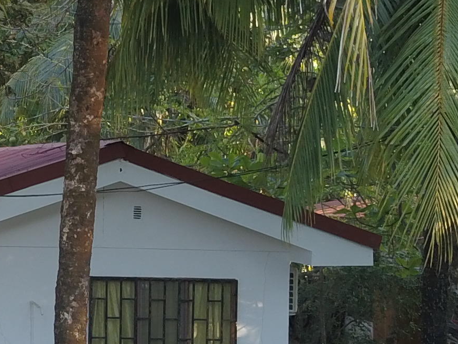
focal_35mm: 119
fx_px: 1574
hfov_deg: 16.0
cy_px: 183
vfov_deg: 12.4
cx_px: -82
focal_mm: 4.73
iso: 115
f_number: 2.2
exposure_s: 1/100
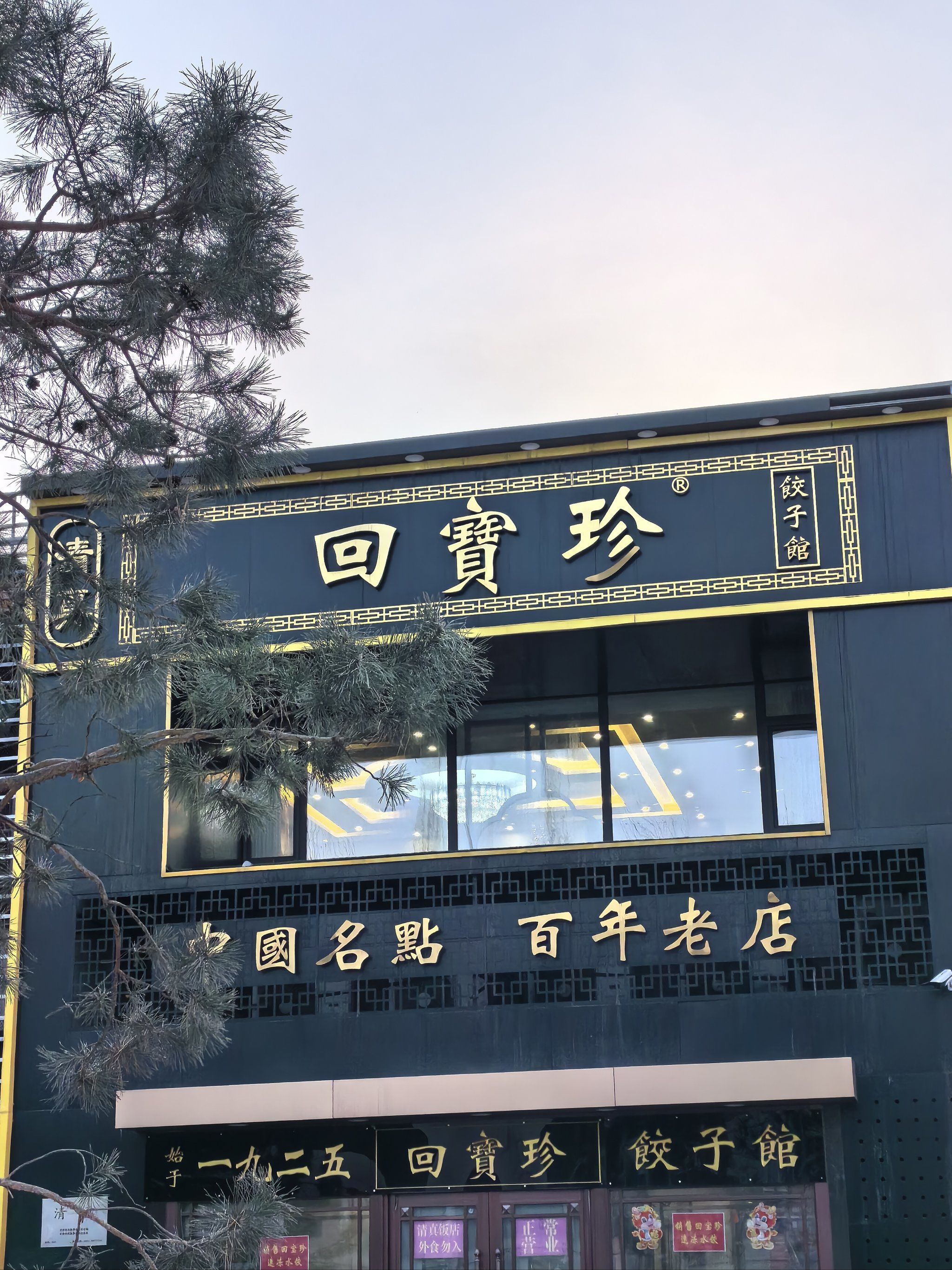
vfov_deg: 33.2
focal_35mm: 58
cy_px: 635
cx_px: 476
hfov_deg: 25.2
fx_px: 2127
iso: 50
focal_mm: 5.75
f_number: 2
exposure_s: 1/526
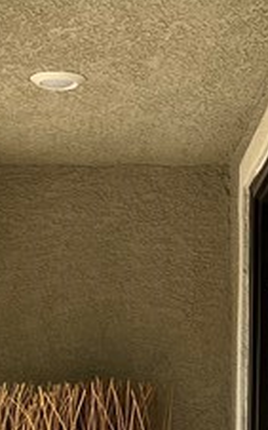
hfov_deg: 10.4
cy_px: 811
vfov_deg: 14.4
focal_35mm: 125
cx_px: 67
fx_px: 1463
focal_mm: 5.7
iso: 50
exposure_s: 1/965
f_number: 1.5
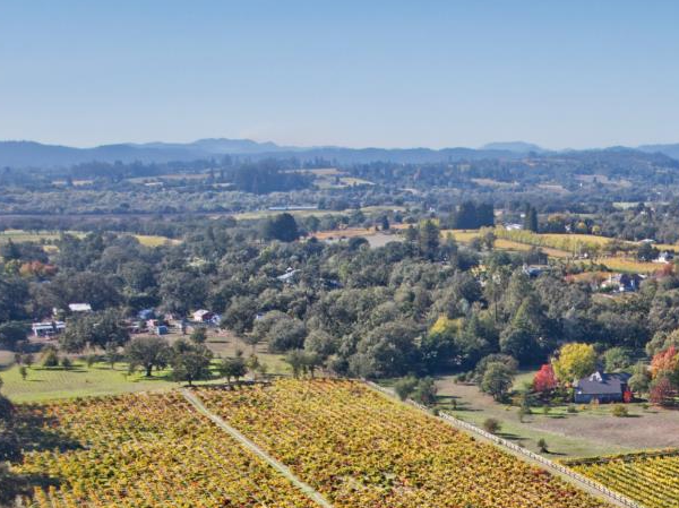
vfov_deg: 22.3
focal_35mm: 60
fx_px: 1176
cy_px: 628
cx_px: 636
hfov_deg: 30.5
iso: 100
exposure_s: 1/400
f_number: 6.3
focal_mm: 12.3
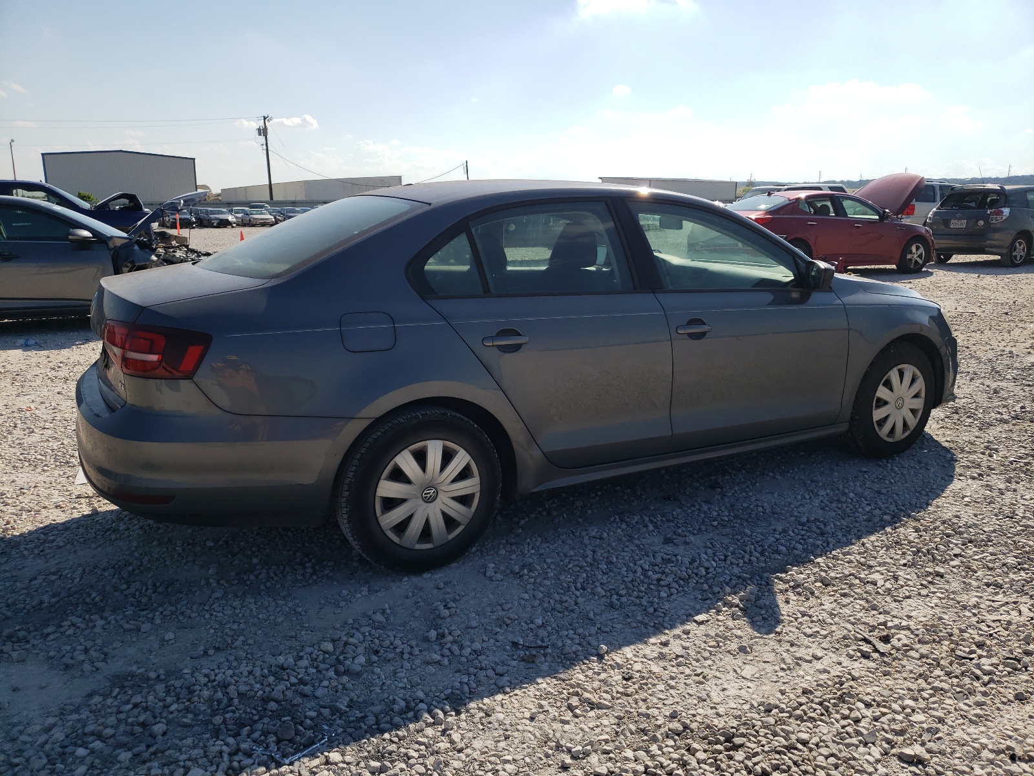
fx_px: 777
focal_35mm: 26
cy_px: 388
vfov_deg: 53.1
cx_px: 517
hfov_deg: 67.3
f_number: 1.5
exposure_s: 1/5000
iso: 50
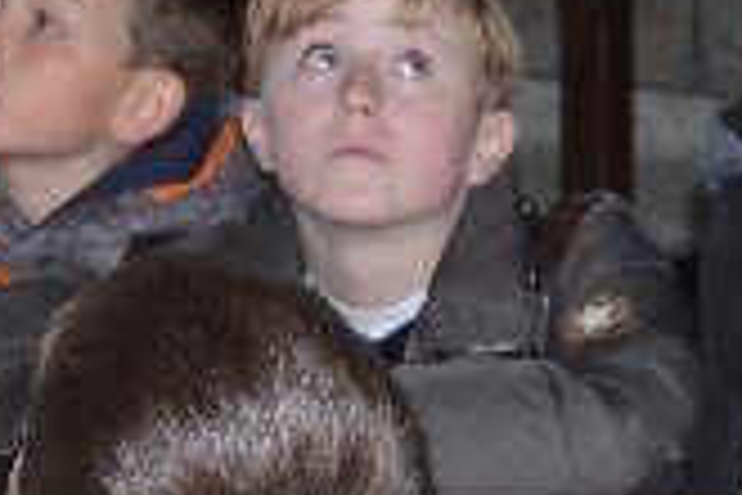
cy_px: -14
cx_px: -135
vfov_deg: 8.2
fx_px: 3451
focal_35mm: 167
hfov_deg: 12.0
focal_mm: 23
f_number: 3.8
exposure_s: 1/200
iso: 250
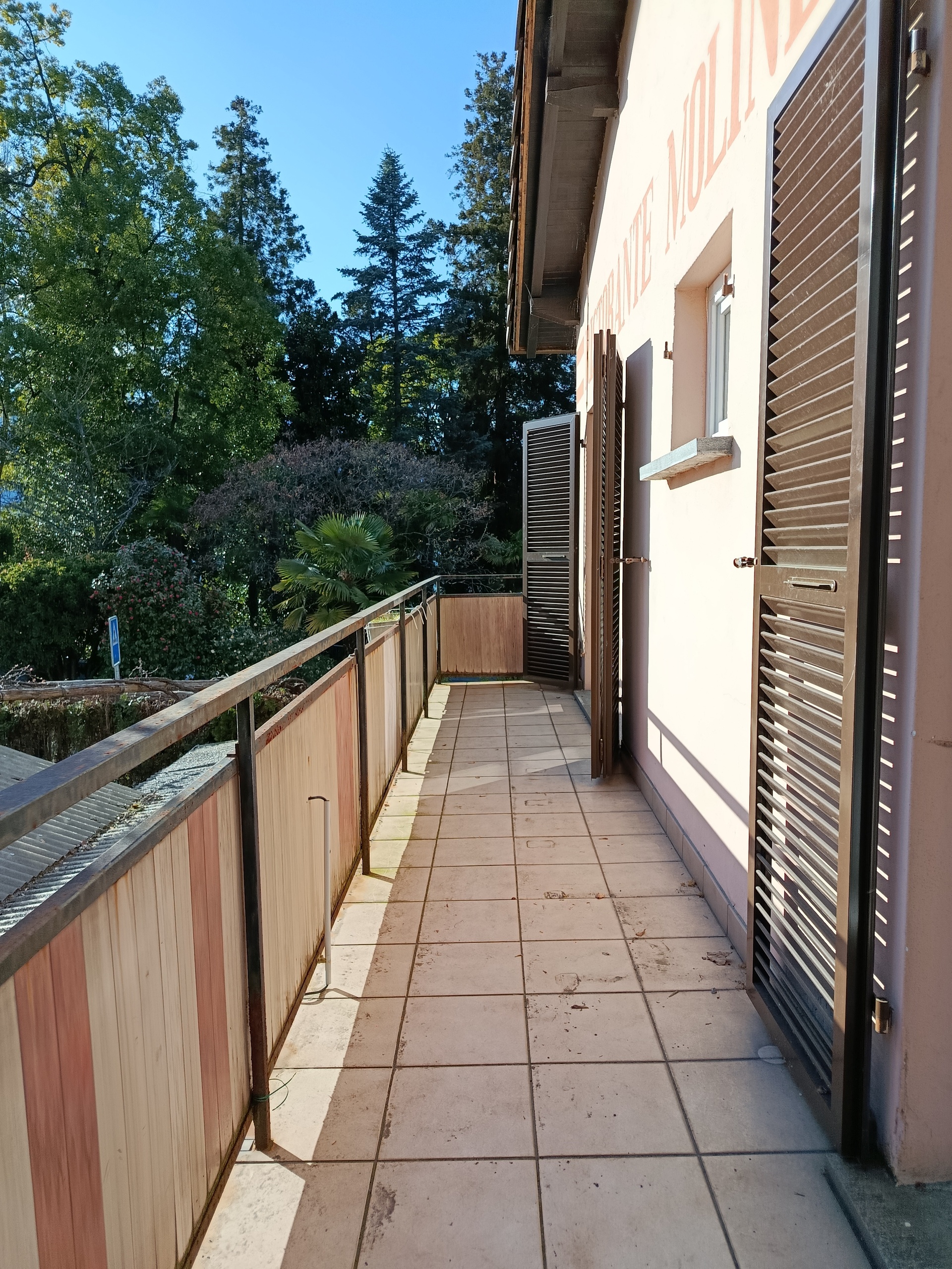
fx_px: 880
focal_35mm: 24
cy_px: 634
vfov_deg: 71.6
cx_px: 476
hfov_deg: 56.8
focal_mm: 5.24
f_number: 1.7
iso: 50
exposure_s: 1/357
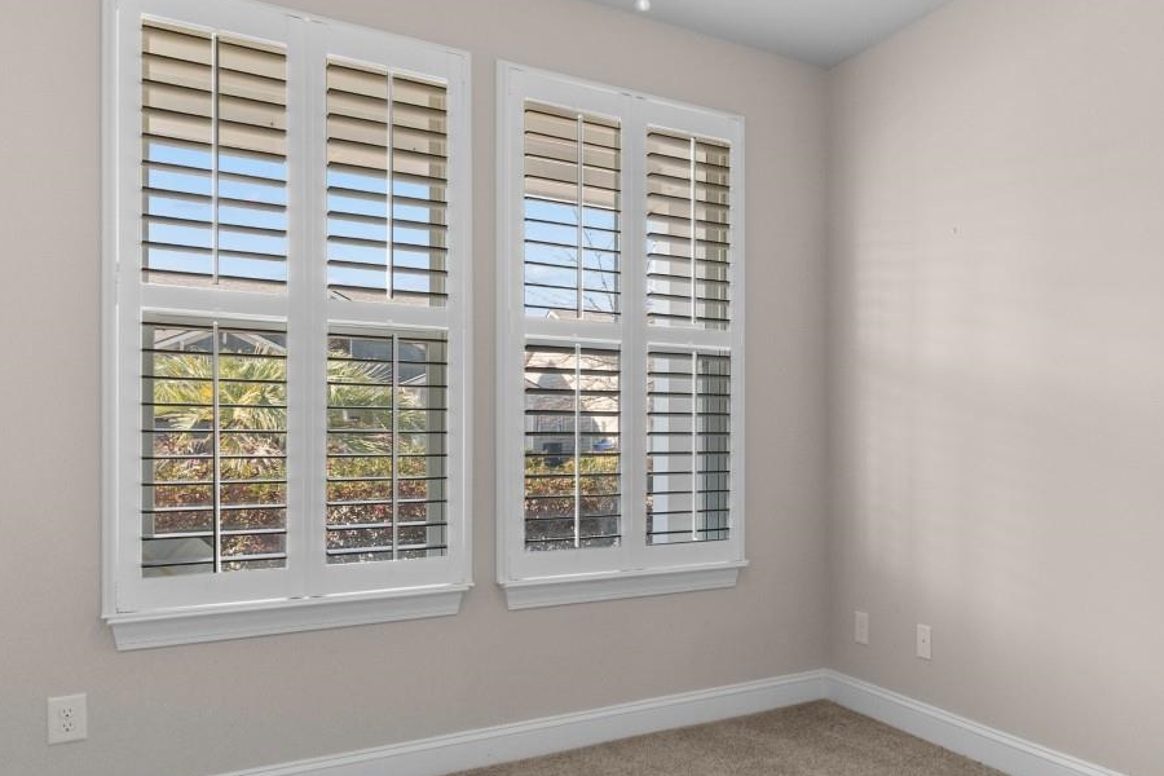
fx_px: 873
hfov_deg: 64.0
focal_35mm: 27
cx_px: 852
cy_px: 411
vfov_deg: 47.9
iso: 100
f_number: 4.5
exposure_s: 1/6
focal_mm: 10
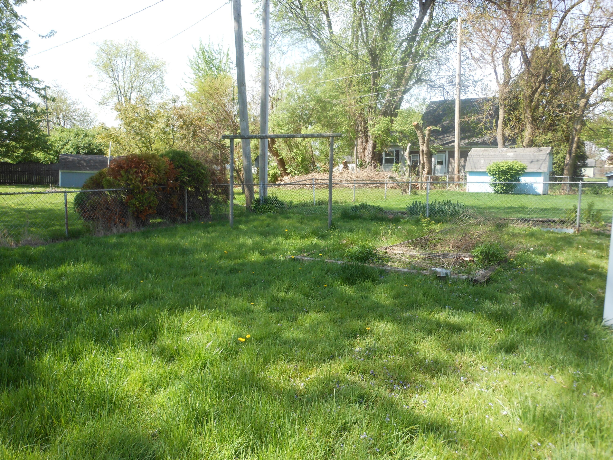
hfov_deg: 63.4
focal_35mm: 28
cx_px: 306
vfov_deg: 49.7
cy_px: 230
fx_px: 496
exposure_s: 1/200
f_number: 3.7
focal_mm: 5
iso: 80
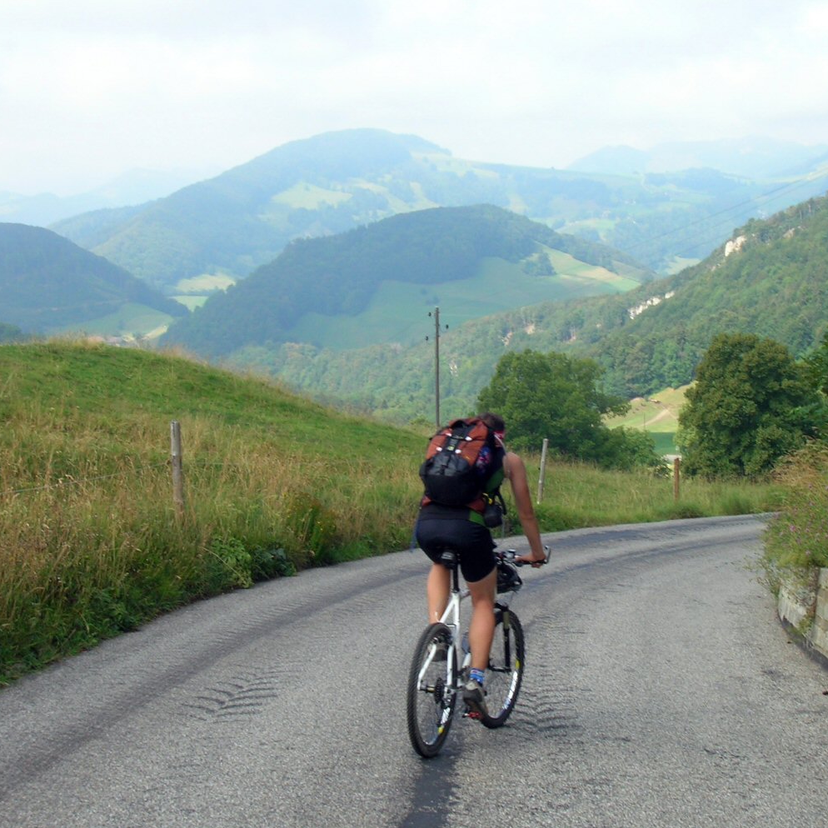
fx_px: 1732
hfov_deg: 26.8
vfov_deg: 26.9
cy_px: 416
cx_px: 498
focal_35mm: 64
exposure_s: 1/107
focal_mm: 9
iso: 50
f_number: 5.7
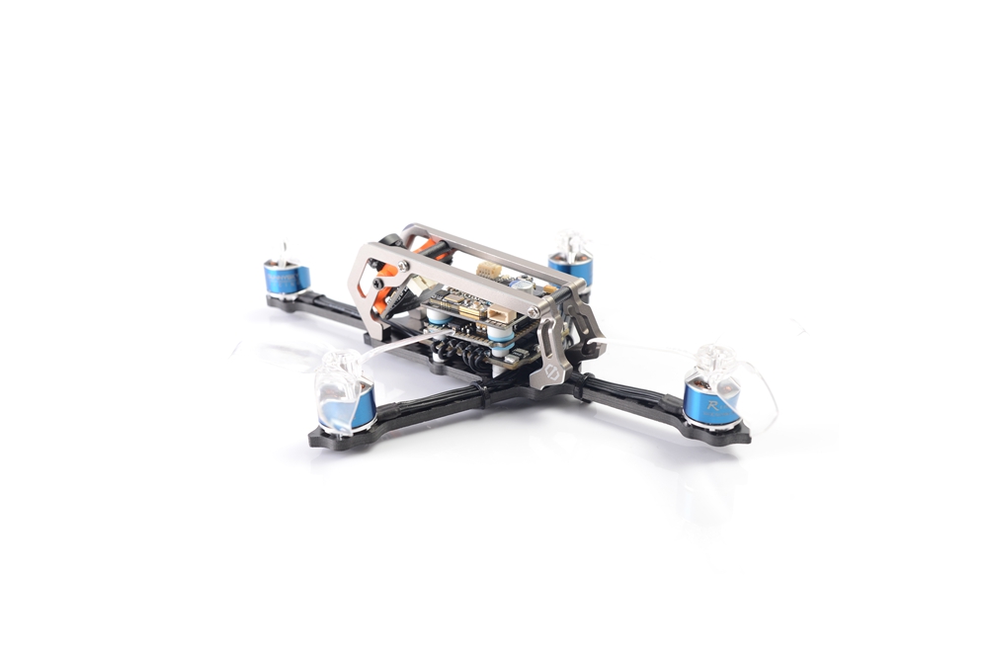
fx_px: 961
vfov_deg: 37.9
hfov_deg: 54.4
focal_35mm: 35
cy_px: 330
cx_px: 494
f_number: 10
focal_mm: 35
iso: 200
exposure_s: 1/100
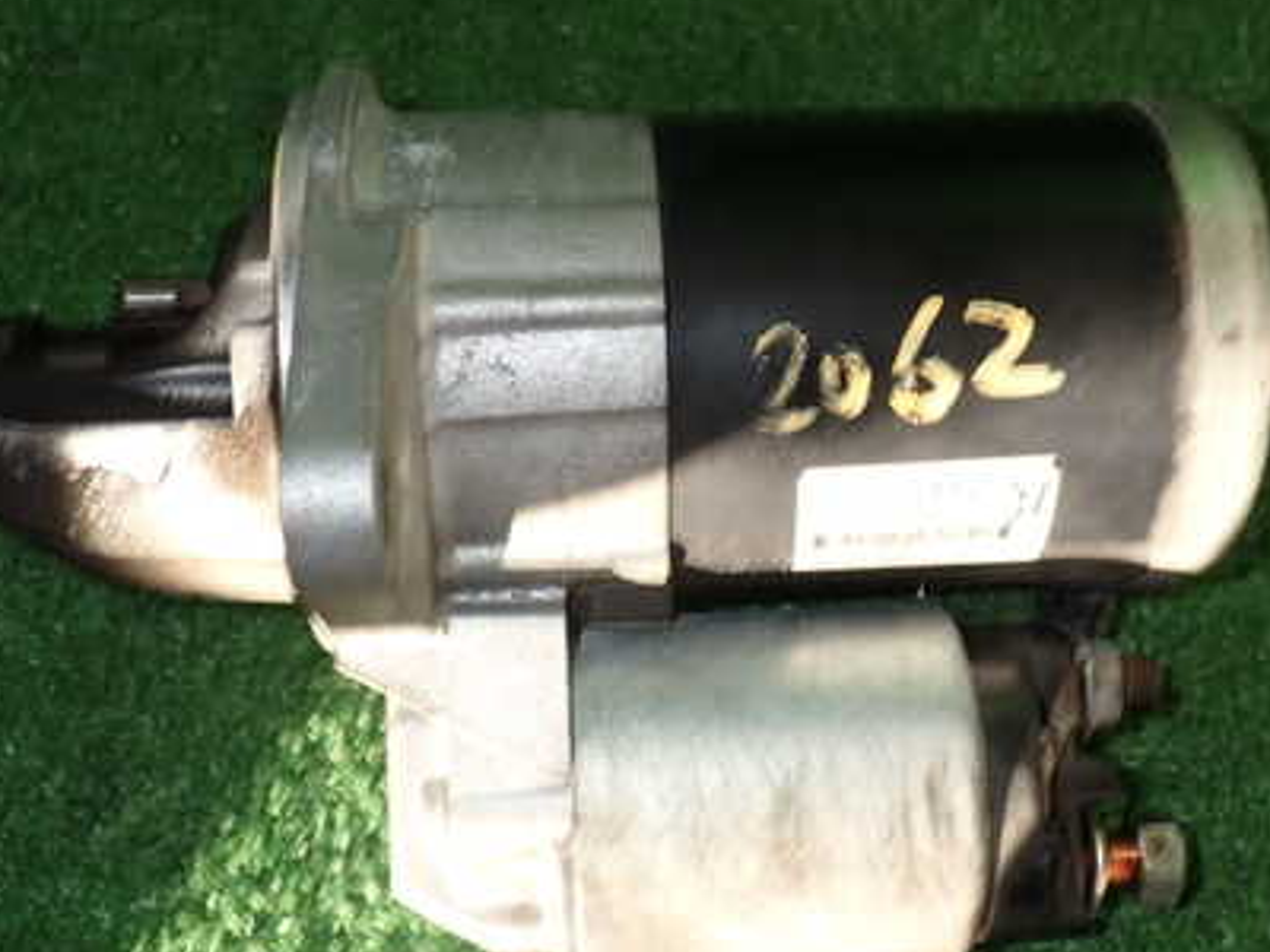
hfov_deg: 42.1
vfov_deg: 32.2
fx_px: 1651
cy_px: 486
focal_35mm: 45
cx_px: 676
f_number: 6.3
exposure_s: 1/30
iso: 100
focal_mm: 5.4
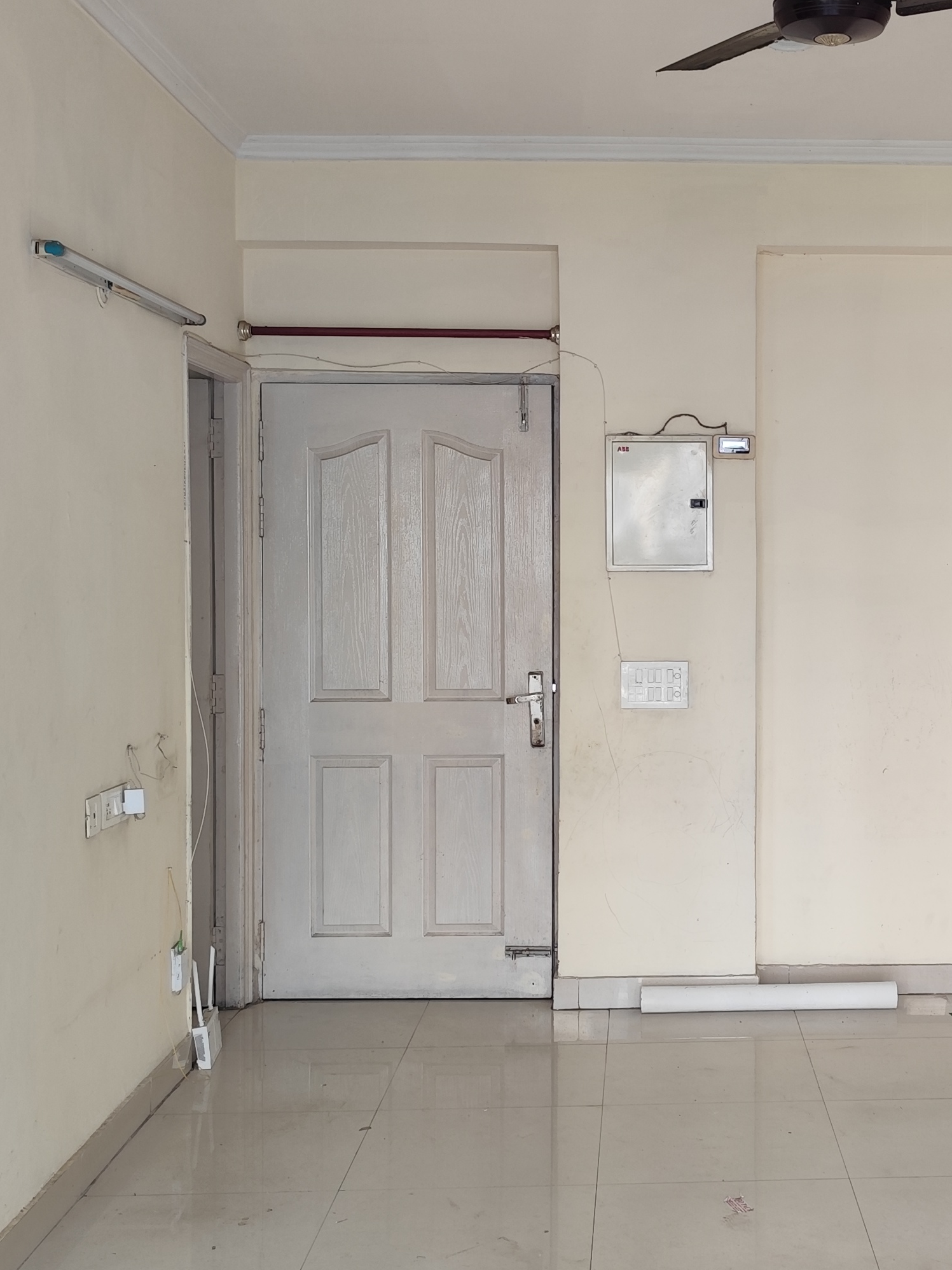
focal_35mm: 47
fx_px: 1724
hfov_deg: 30.1
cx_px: 762
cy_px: 596
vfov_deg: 40.4
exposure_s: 1/100
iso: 250
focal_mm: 6.19
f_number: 1.65
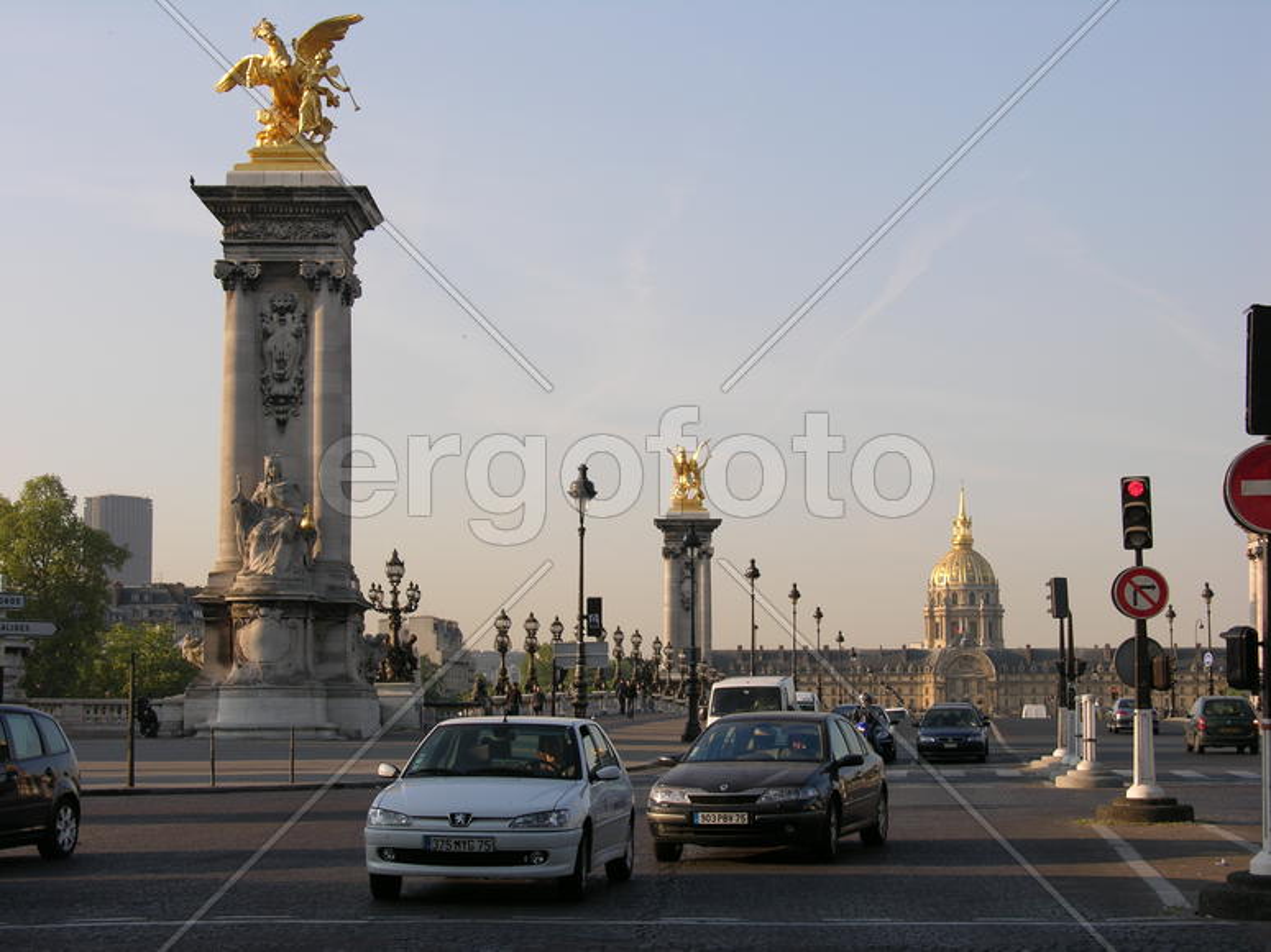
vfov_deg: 18.9
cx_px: 636
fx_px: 2863
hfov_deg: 25.0
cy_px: 476
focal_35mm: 78
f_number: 4.8
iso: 50
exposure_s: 1/228
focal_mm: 19.9
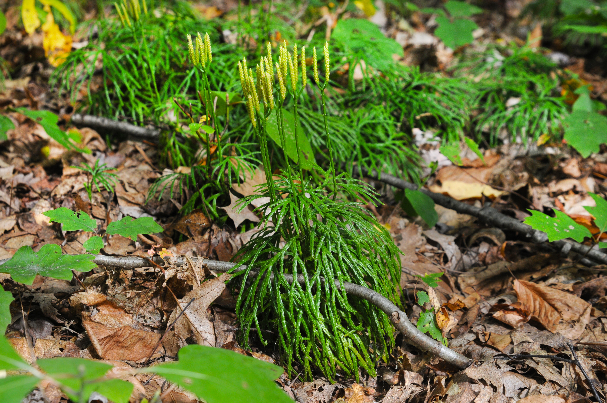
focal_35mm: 69
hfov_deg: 29.3
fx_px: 1162
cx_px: 304
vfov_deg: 19.7
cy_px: 202
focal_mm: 46
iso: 400
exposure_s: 1/125
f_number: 6.3
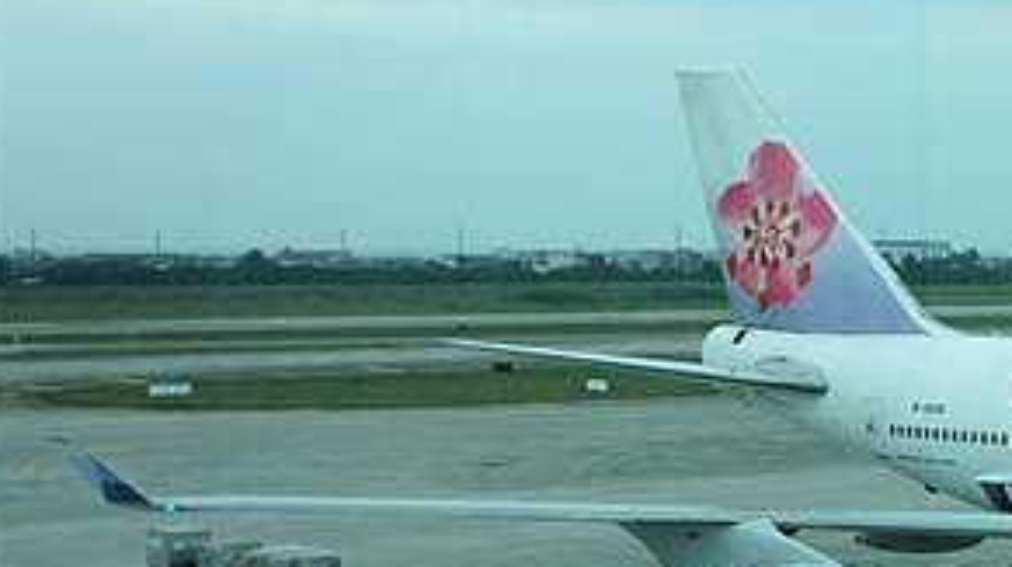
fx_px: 2627
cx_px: 1370
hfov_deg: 19.8
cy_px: 292
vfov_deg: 12.3
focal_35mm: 98
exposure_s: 1/60
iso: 200
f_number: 4.5
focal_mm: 23
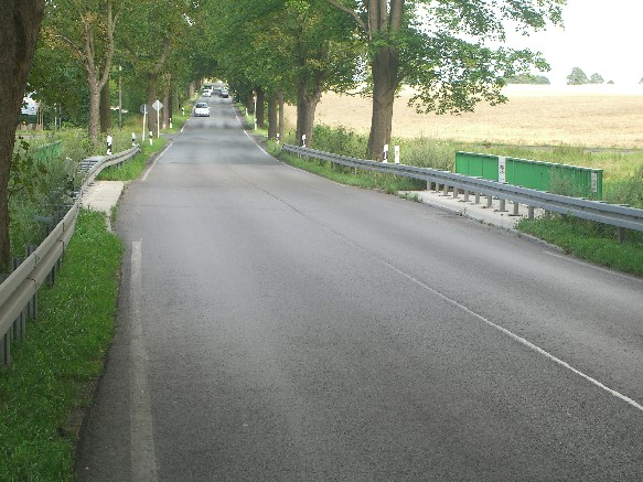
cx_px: 322
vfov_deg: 15.6
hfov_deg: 20.7
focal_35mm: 95
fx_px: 1764
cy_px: 241
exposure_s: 1/80
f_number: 4.8
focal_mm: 19.7
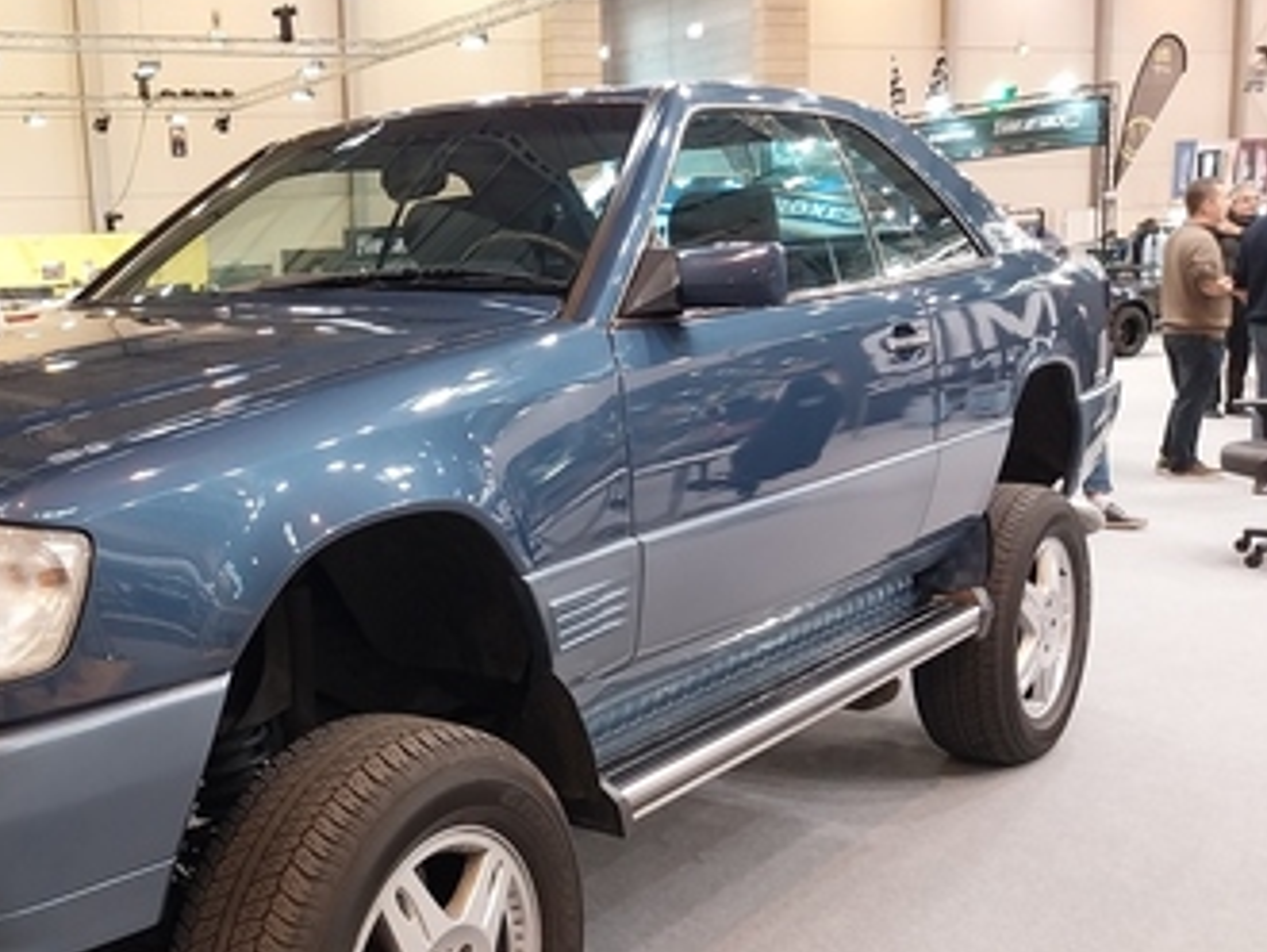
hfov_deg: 43.2
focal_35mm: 42
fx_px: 1538
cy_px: 591
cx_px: 305
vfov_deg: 34.2
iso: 250
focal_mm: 4
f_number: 1.8
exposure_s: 1/50
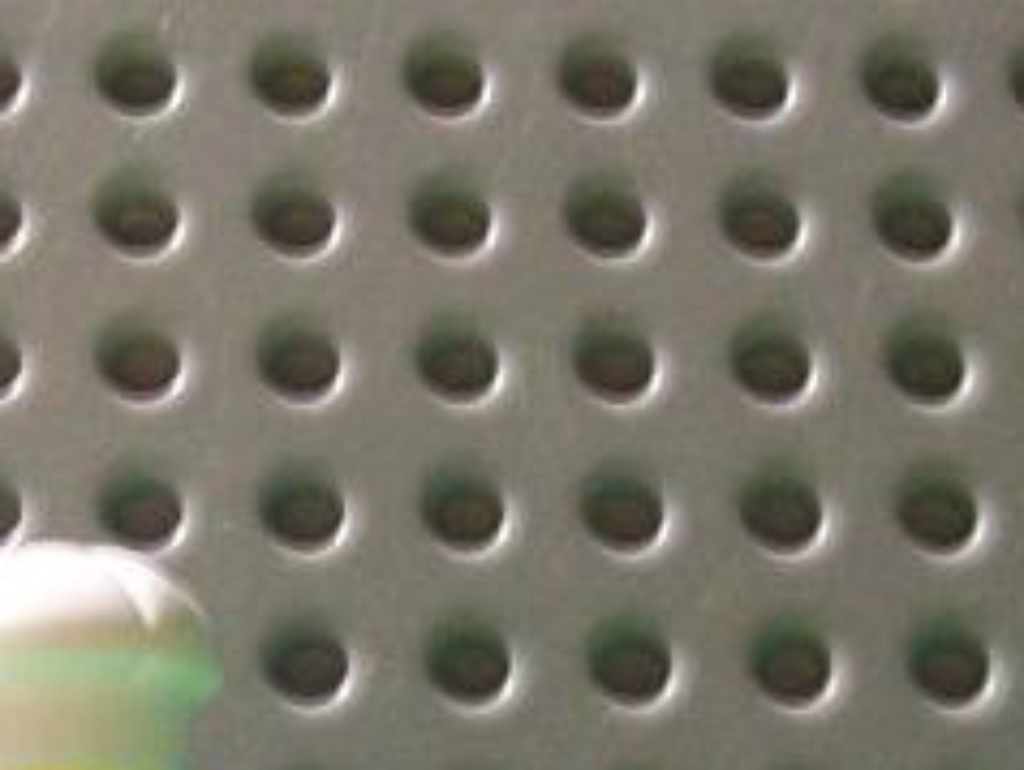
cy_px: 910
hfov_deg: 18.3
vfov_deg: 13.7
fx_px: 3109
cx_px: 67
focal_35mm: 105
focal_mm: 6
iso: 200
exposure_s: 1/8
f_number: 2.7
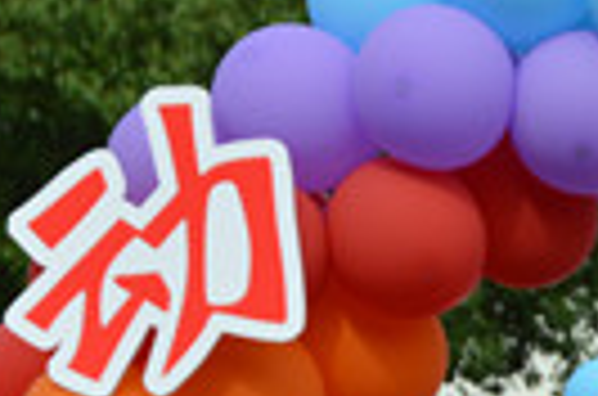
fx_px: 7838
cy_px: 675
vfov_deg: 2.9
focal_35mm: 473
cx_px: 1097
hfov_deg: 4.3
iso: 100
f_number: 7.1
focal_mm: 70
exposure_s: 1/200
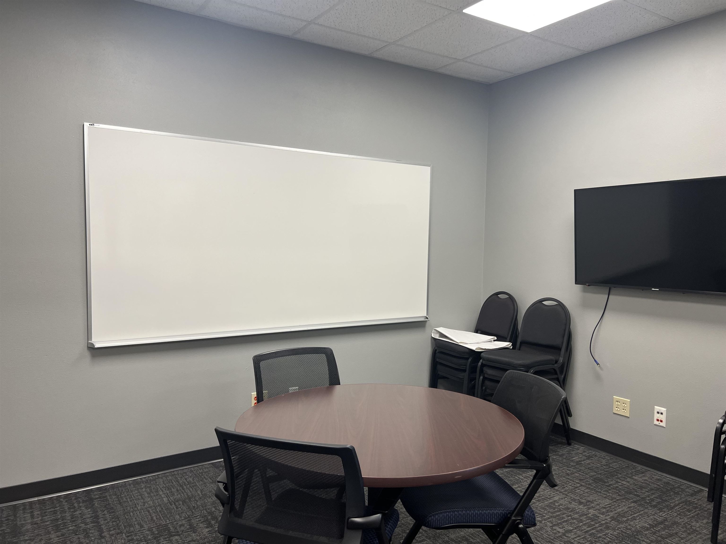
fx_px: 545
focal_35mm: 26
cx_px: 363
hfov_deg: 67.3
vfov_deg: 53.1
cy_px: 272
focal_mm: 5.7
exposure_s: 1/60
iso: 80
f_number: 1.5
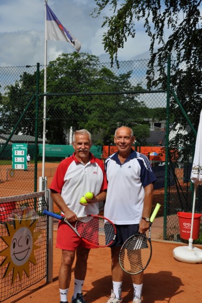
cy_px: 152
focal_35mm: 52
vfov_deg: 37.9
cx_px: 101
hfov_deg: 25.8
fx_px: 442
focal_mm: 35
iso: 200
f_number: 11
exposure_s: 1/500
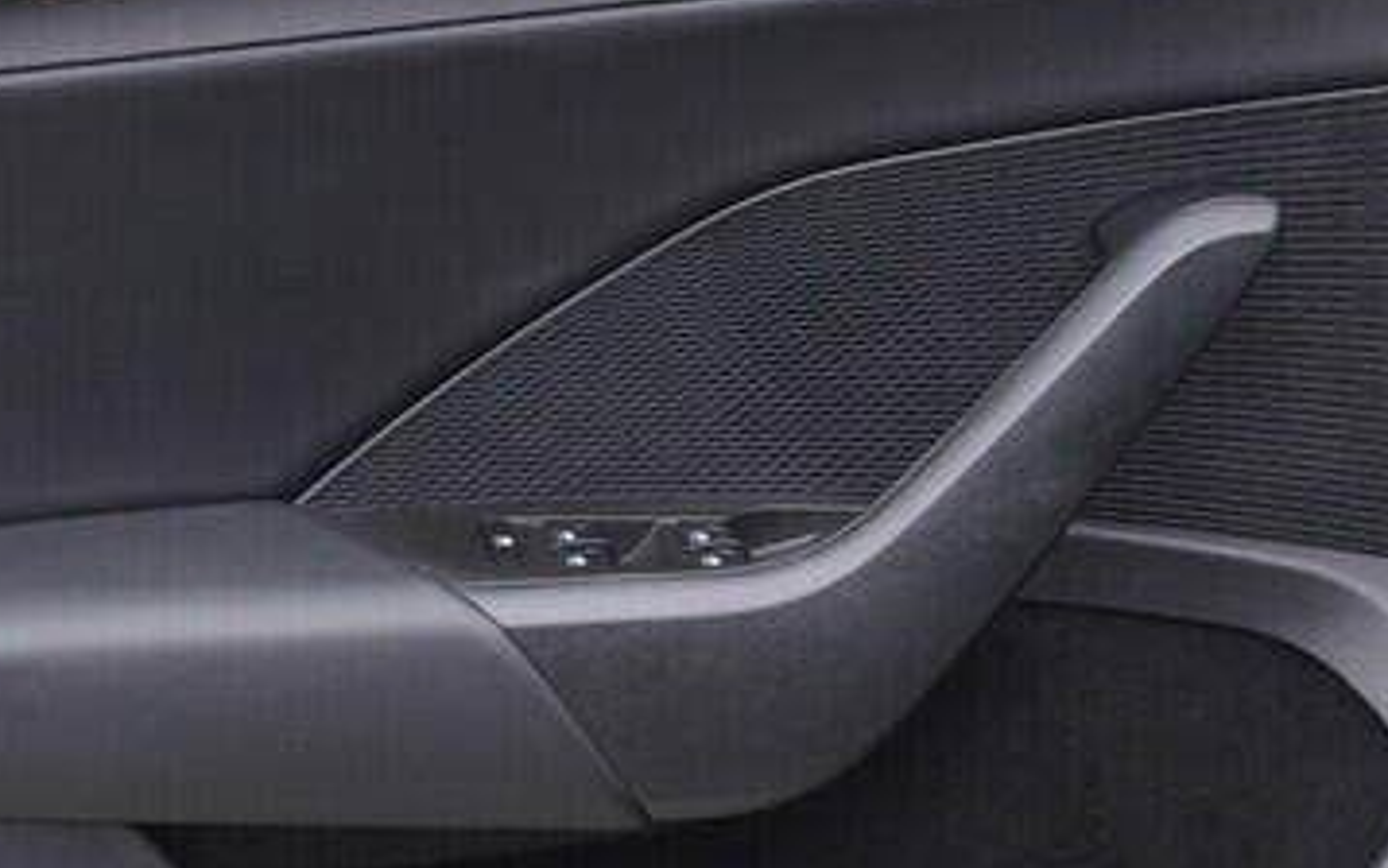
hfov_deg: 19.8
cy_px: 463
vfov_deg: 12.5
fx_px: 3973
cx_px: 682
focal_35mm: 105
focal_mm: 24
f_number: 3.2
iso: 125
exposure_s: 1/50
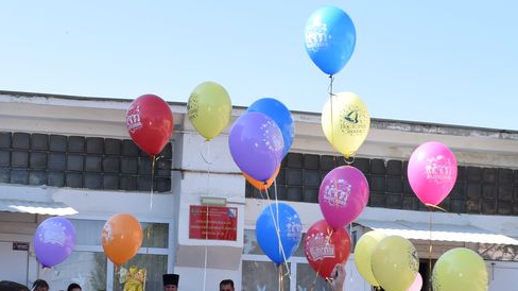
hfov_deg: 21.5
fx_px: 1359
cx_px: 316
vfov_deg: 12.1
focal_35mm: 99
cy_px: 275
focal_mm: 24
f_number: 7.1
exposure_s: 1/200
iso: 100
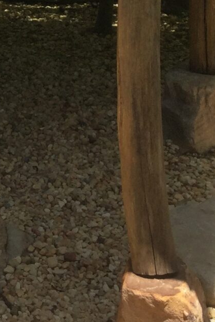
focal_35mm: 131
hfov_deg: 10.1
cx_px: -114
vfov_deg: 15.3
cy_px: -9
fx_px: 1173
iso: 25
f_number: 2.4
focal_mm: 3.3
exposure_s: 1/721
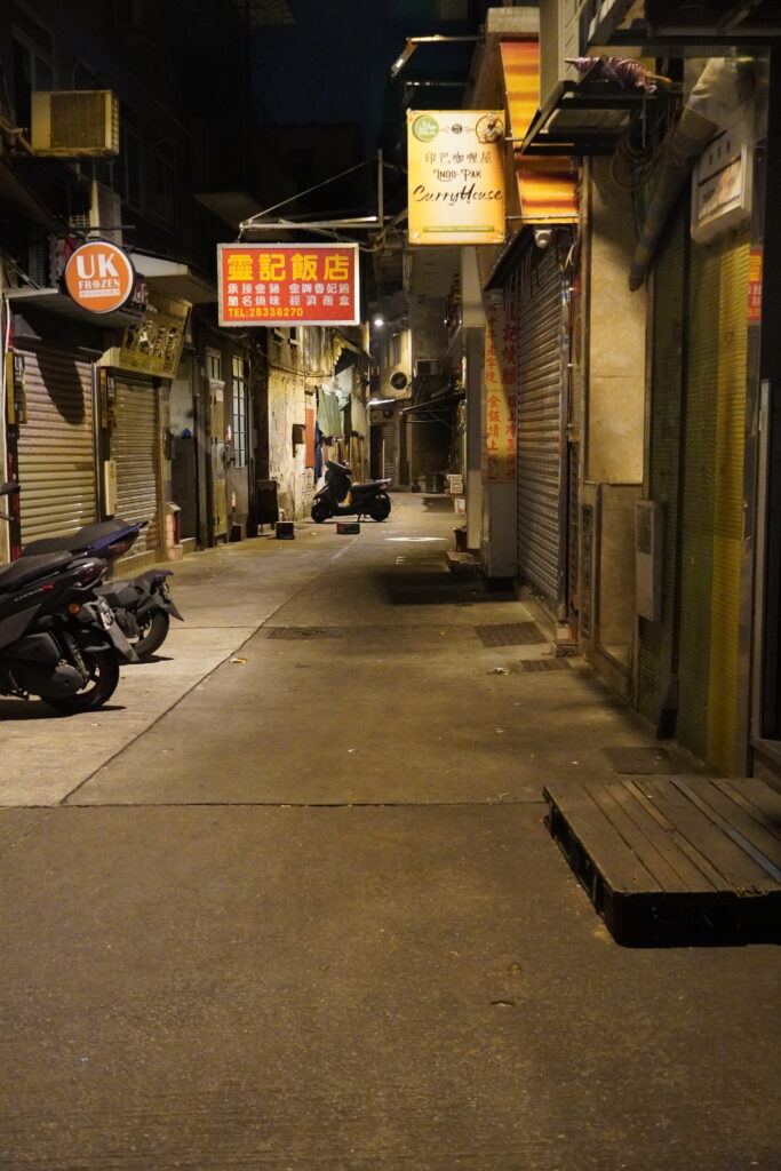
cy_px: 586
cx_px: 390
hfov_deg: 33.0
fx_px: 1317
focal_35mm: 40
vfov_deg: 47.9
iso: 6400
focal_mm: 27
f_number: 4.5
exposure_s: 1/50
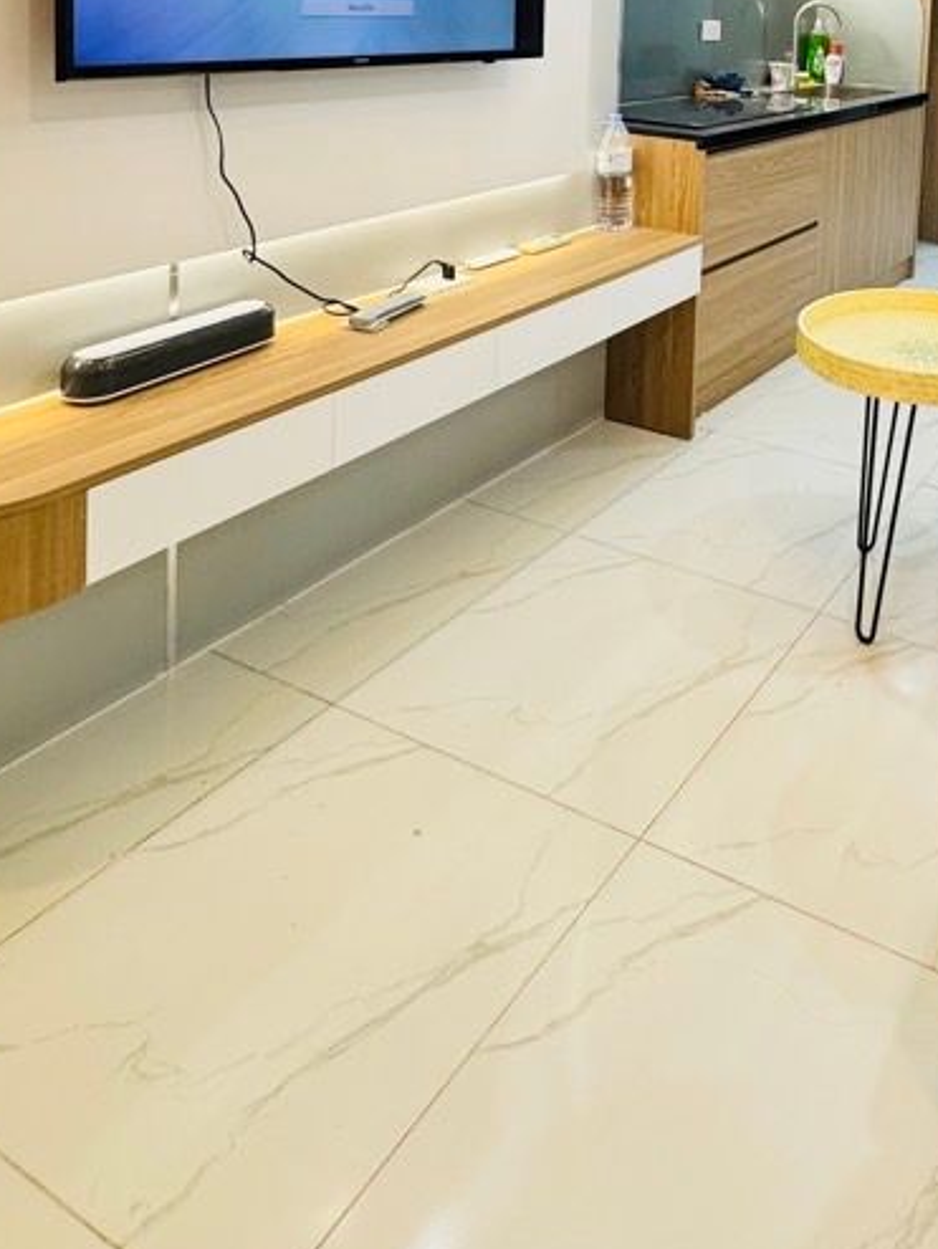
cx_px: 855
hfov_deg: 43.8
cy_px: 53
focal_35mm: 29
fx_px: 1047
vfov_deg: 51.7
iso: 160
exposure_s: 1/50
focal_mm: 2.22
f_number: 2.2
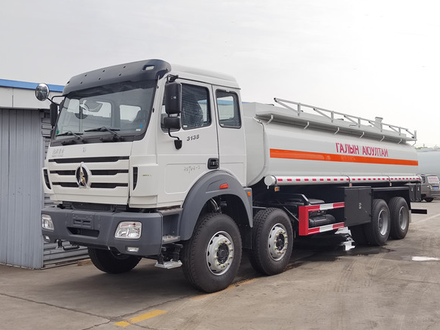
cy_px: 163
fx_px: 470
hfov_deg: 50.1
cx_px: 222
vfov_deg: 38.7
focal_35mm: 37
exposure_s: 1/120
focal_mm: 5.52
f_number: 1.9
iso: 221
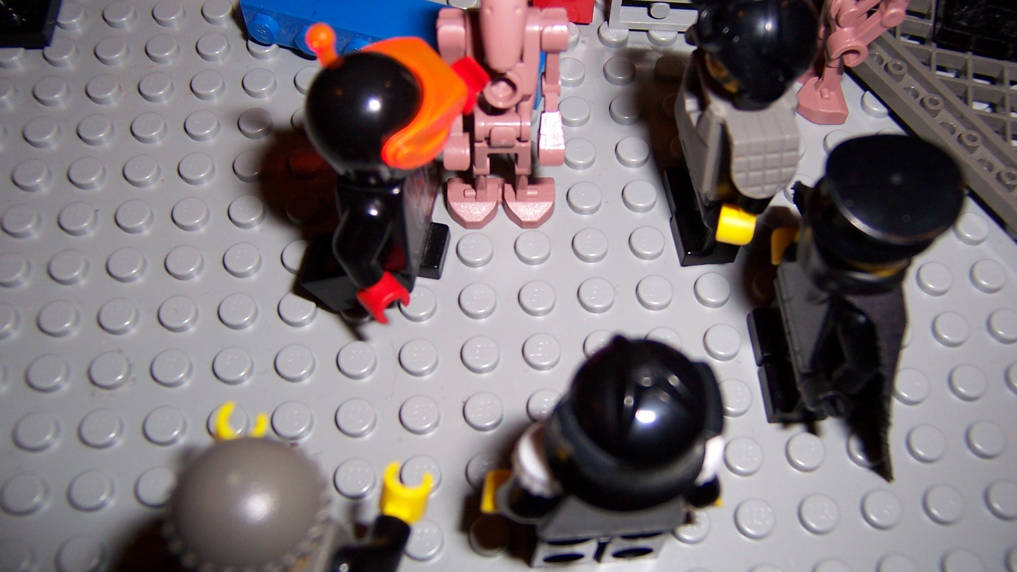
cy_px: 268
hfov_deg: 55.3
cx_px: 509
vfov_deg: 32.8
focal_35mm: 36
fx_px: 971
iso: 80
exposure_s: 1/60
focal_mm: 5.5
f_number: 2.8
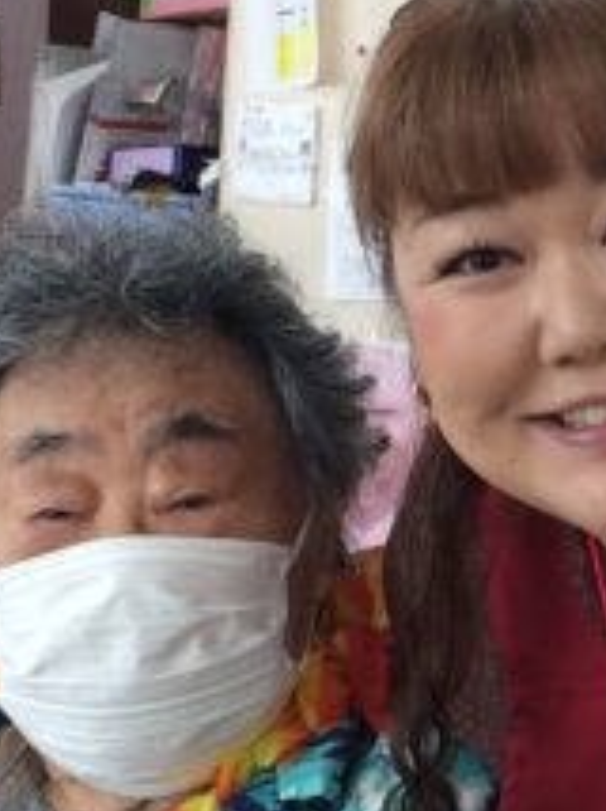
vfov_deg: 14.2
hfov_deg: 10.5
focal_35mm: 139
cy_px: 519
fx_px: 3251
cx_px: 640
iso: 40
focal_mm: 4.15
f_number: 2.2
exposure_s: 1/60
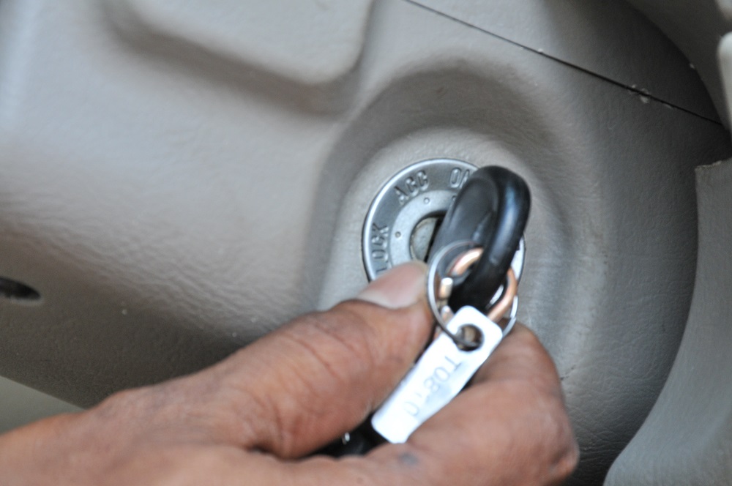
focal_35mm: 183
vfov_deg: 7.5
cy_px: 243
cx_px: 366
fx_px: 3716
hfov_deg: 11.2
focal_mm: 122
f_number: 13
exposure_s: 1/8
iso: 500
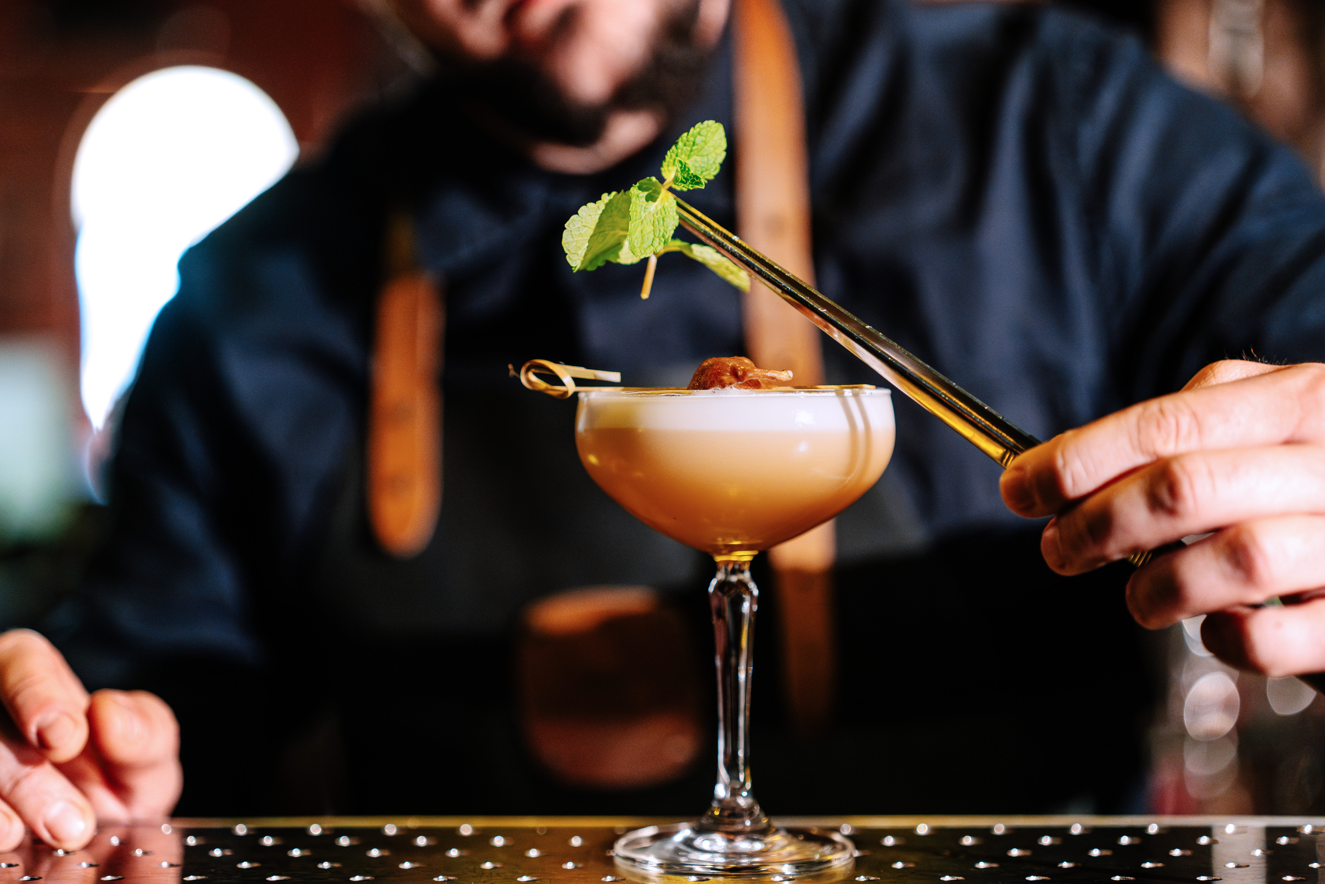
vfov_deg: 20.9
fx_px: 2392
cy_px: 442
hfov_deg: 31.0
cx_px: 662
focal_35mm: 65
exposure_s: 1/160
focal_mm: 65
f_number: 2
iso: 4000
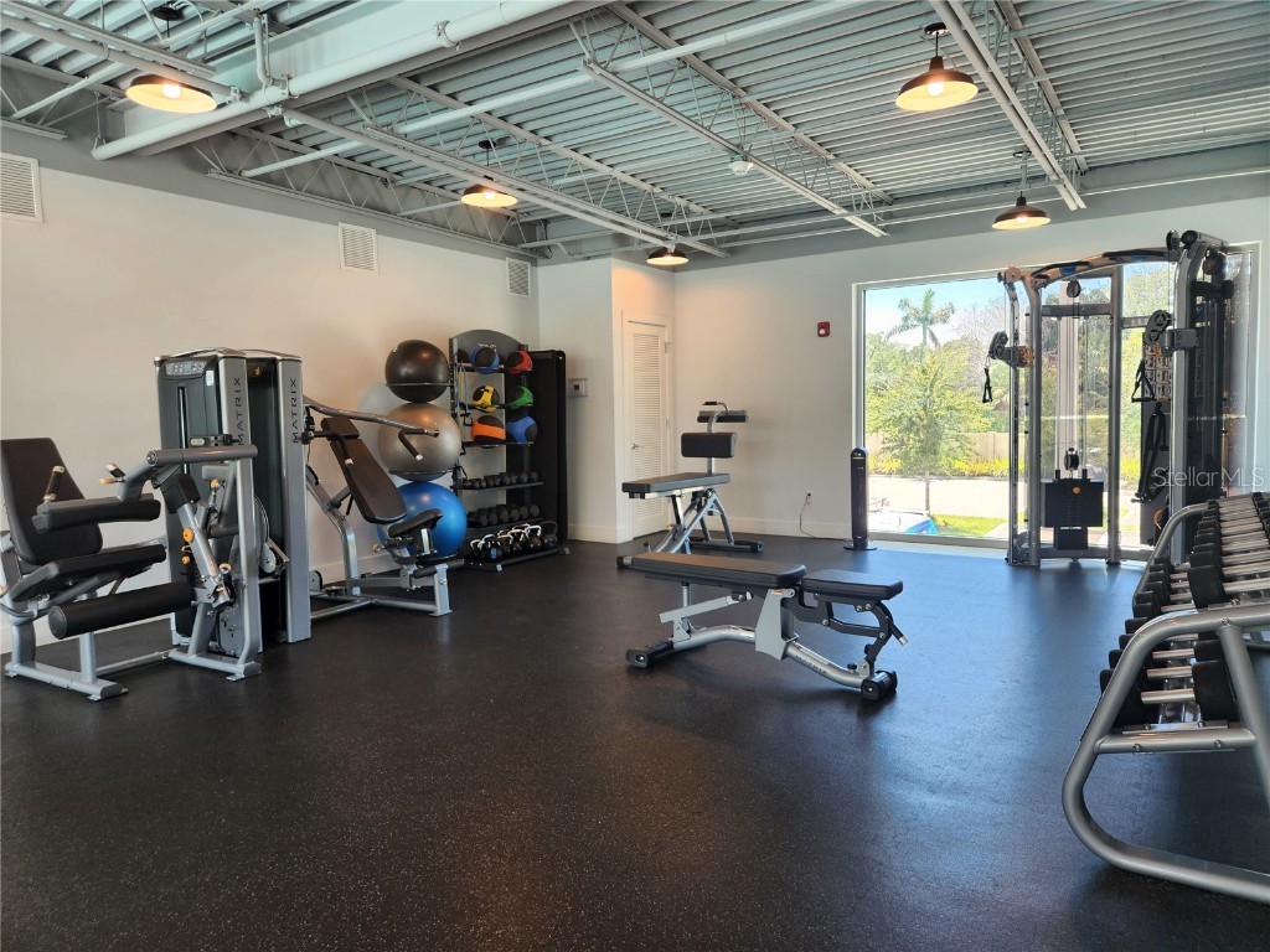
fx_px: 844
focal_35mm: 23
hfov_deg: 73.9
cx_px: 635
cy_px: 476
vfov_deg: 58.9
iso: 50
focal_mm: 5.4
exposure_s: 1/120
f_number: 1.8
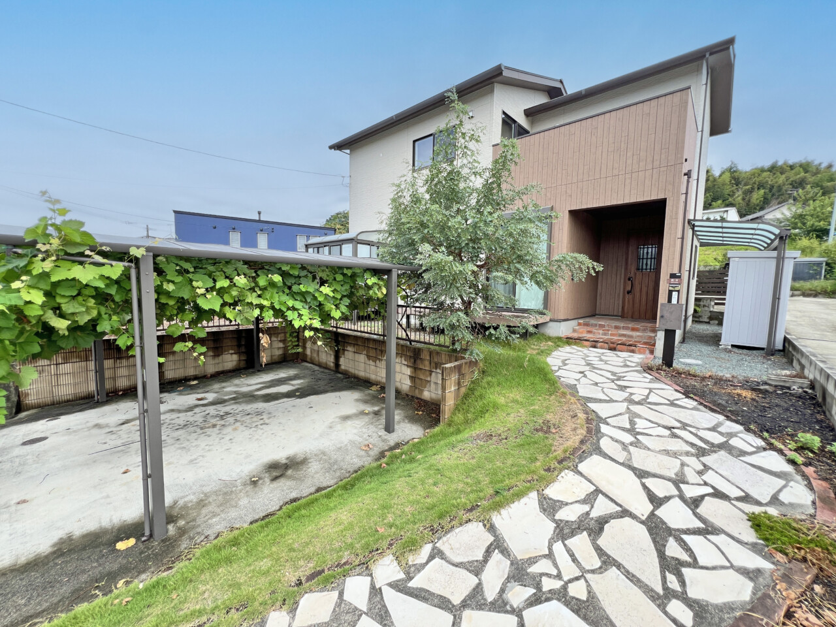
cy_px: 314
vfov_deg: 89.9
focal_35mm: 13
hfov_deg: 106.2
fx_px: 314
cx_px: 418
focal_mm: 1.57
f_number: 1.8
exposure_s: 1/336
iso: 32
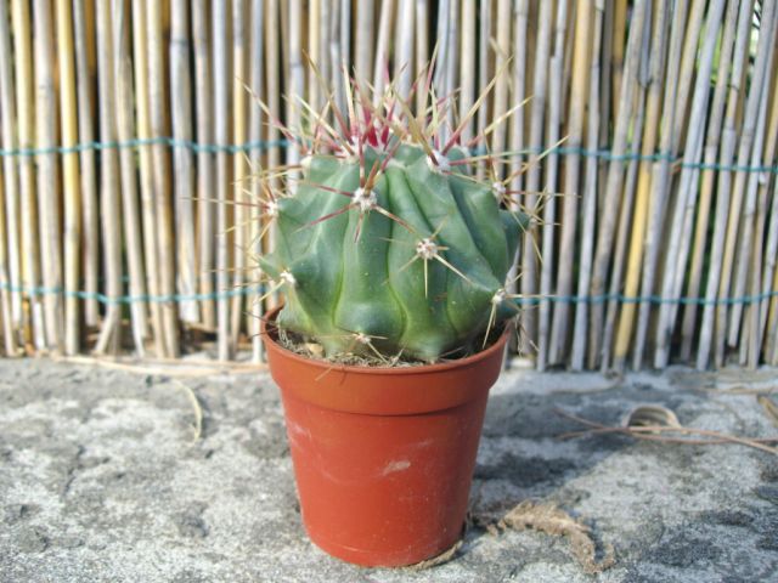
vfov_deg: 39.7
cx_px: 389
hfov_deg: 51.4
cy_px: 292
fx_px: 809
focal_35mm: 36
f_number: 2.7
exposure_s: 1/250
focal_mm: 6
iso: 80
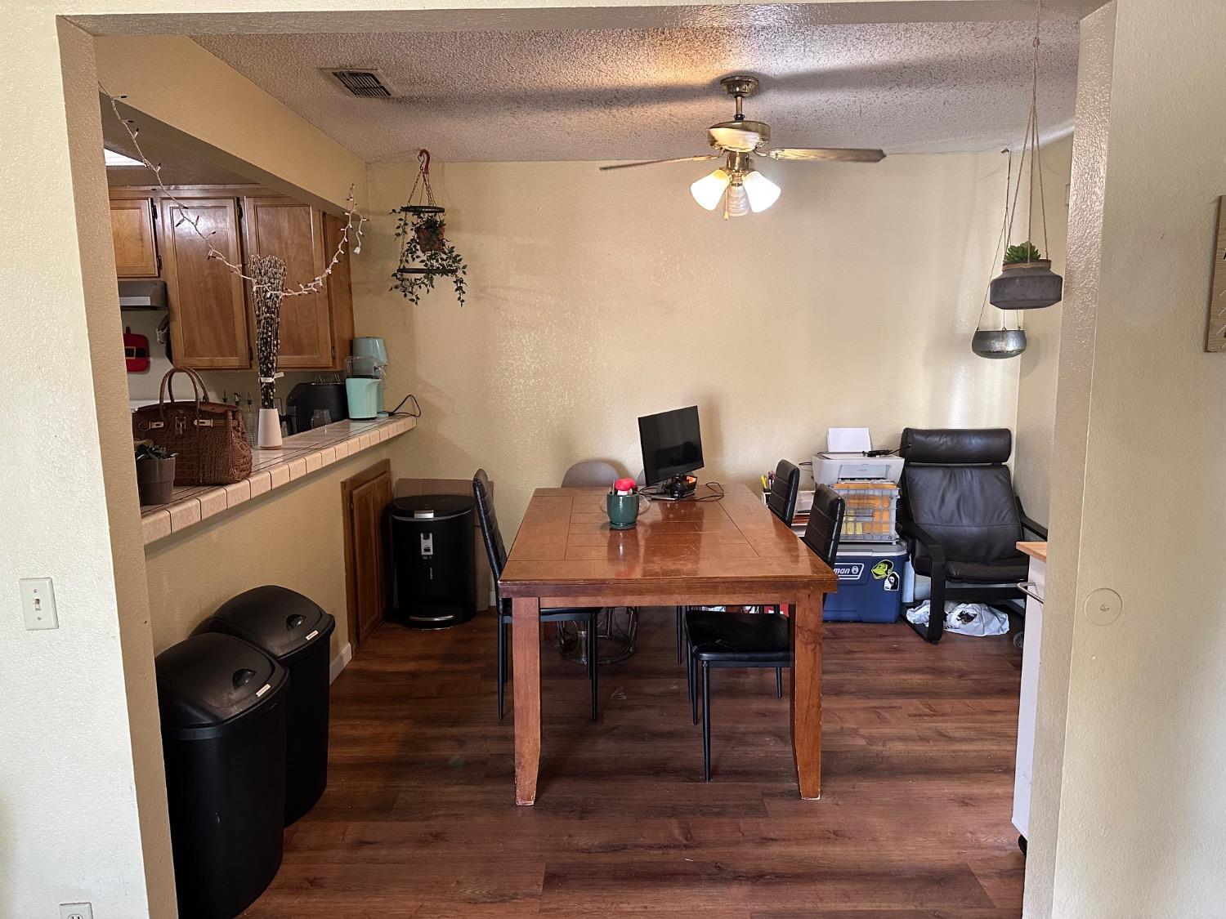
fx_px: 850
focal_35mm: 24
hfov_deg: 71.6
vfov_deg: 56.8
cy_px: 460
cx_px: 613
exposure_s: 1/60
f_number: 1.78
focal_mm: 6.86
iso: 320
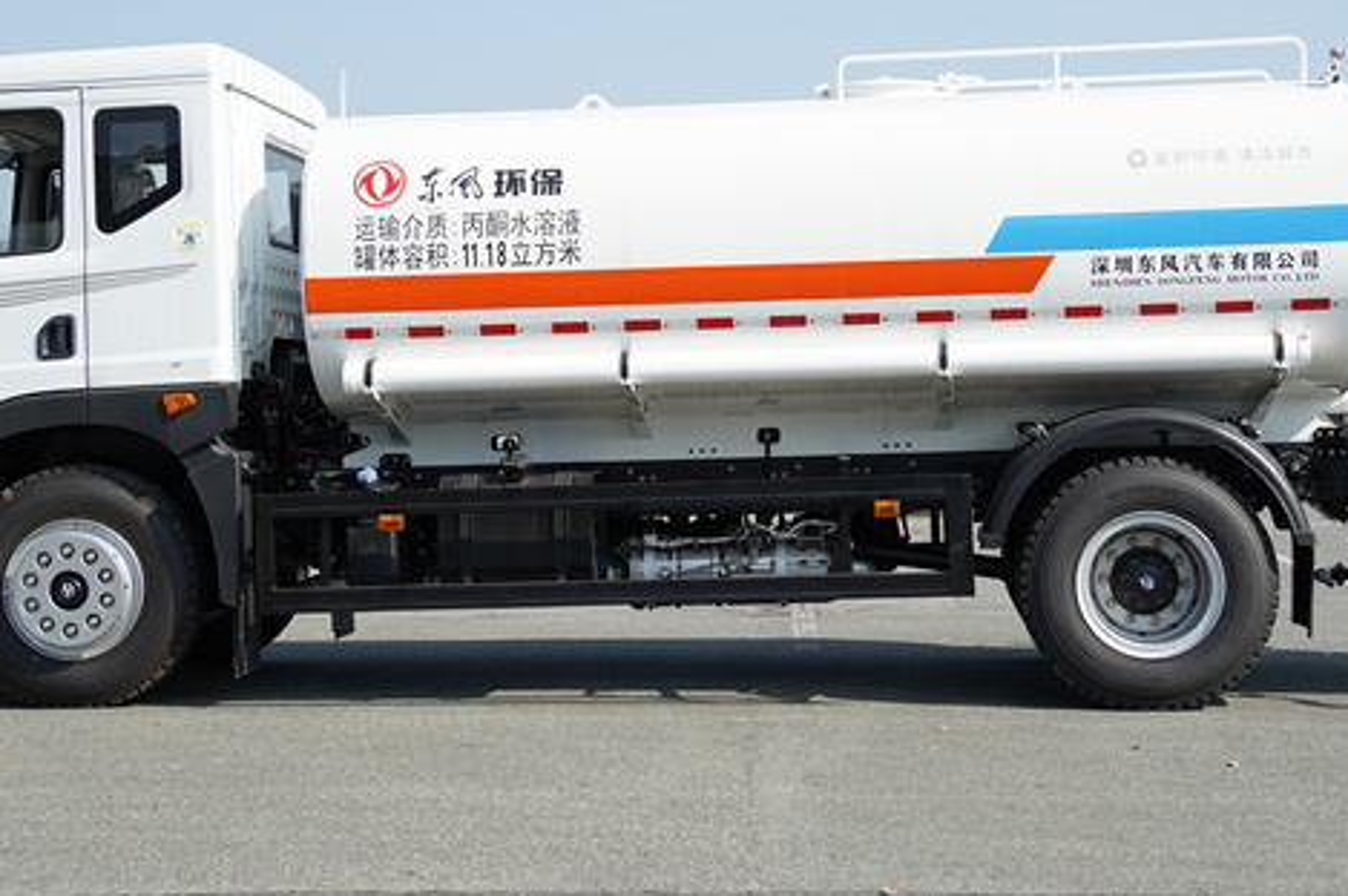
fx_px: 2619
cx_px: 690
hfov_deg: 28.9
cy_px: 297
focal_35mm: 70
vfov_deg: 19.4
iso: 800
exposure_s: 1/3200
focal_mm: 41
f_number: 5
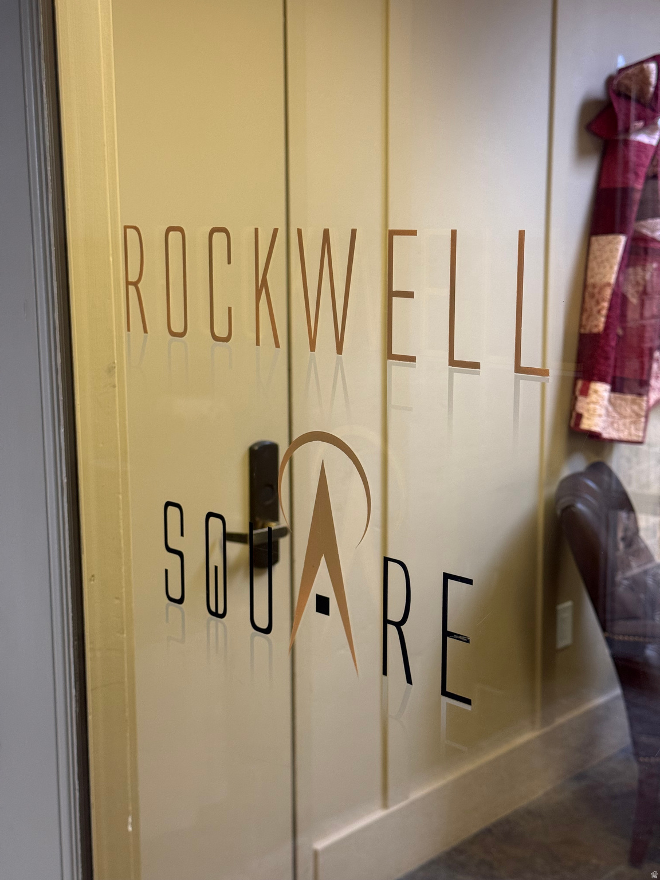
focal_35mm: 48
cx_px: 330
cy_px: 440
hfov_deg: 30.3
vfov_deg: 39.7
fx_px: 1220
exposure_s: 1/60
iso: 160
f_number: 1.78
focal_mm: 6.76
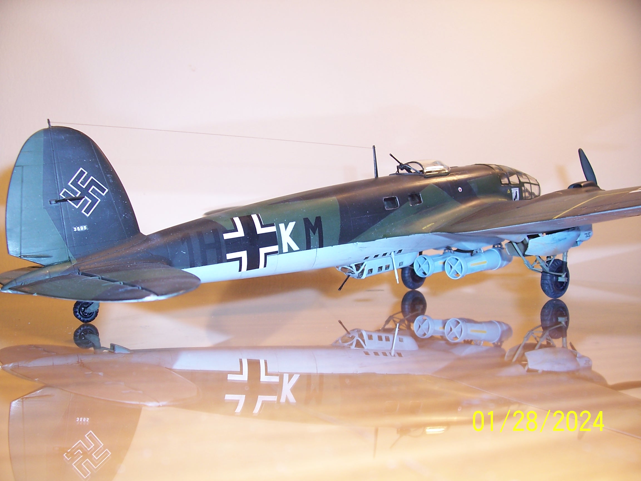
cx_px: 320
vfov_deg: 41.8
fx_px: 630
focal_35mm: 34
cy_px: 240
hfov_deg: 54.0
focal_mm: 5.6
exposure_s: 1/90
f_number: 2.7
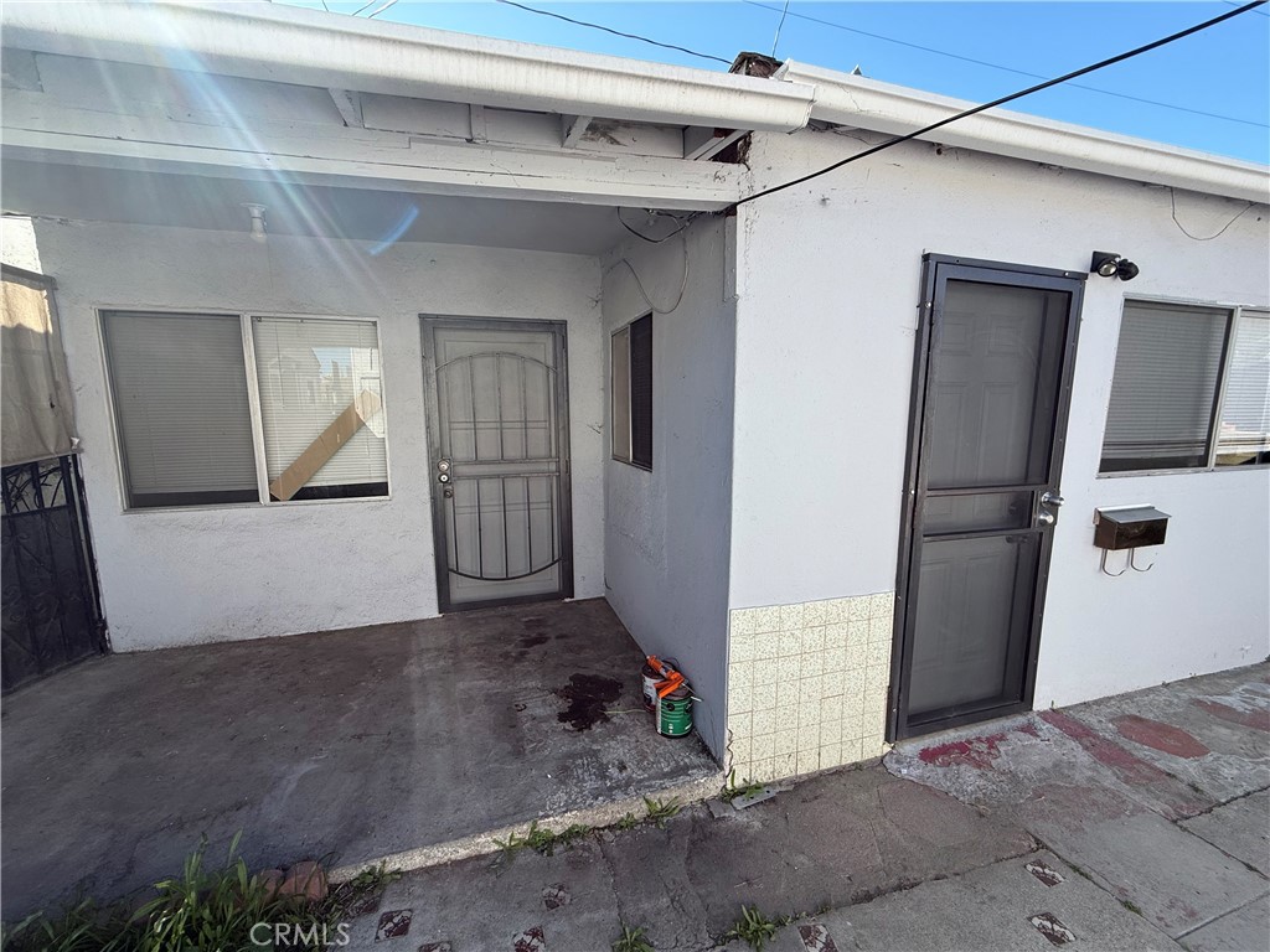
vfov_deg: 85.7
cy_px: 476
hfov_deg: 102.1
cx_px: 635
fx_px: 514
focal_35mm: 14
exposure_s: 1/569
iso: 50
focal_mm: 2.22
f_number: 2.2
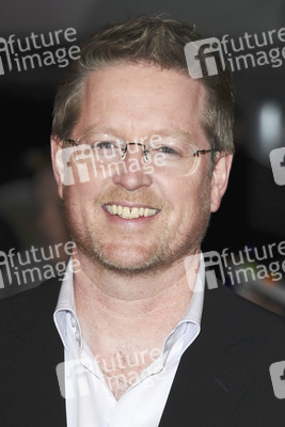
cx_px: 142
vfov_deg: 10.5
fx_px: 2313
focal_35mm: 195
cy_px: 214
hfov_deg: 7.0
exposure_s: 1/200
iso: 320
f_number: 4.5
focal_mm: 130
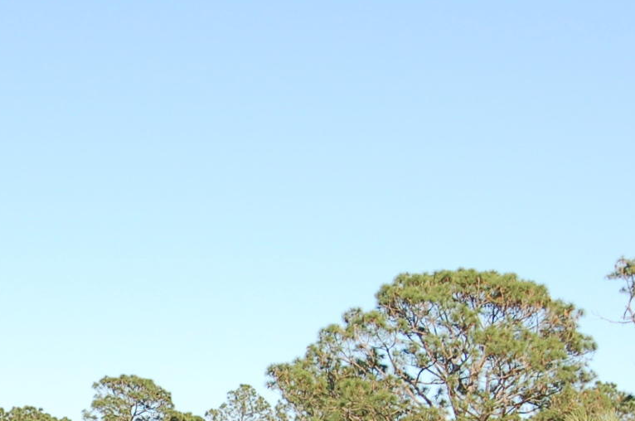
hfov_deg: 19.0
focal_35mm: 106
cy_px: 583
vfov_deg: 12.4
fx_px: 1867
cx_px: 61
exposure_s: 1/250
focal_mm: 24
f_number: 8
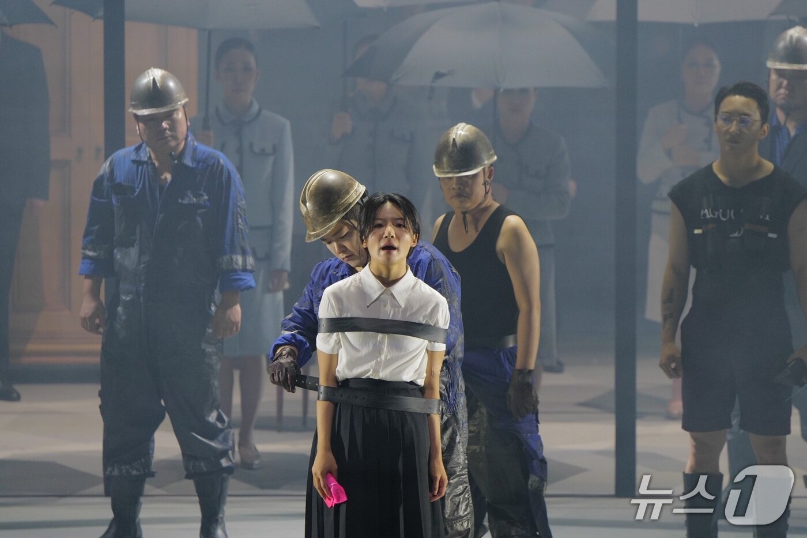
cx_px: 404
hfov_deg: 5.1
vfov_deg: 3.4
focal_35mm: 408
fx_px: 9144
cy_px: 269
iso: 1600
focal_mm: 262
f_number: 3.9
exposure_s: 1/60
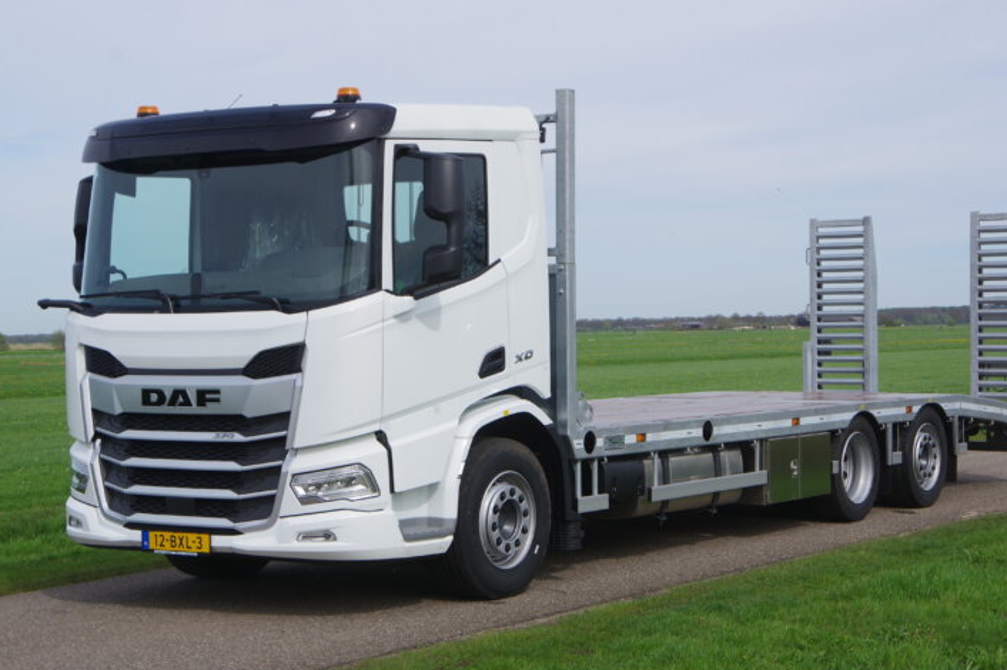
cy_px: 330
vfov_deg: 20.0
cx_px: 529
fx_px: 1901
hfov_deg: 29.7
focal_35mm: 68
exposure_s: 1/500
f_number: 7.1
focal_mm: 40
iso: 200
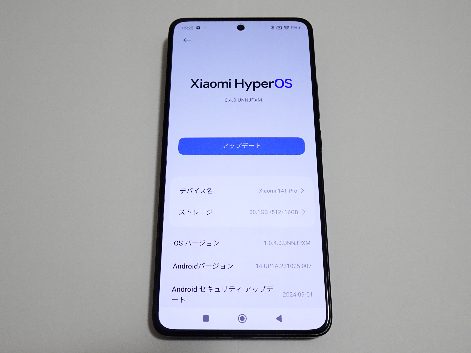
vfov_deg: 39.7
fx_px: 490
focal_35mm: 36
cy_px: 176
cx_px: 236
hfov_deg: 51.4
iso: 200
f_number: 4
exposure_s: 1/15
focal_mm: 6.08
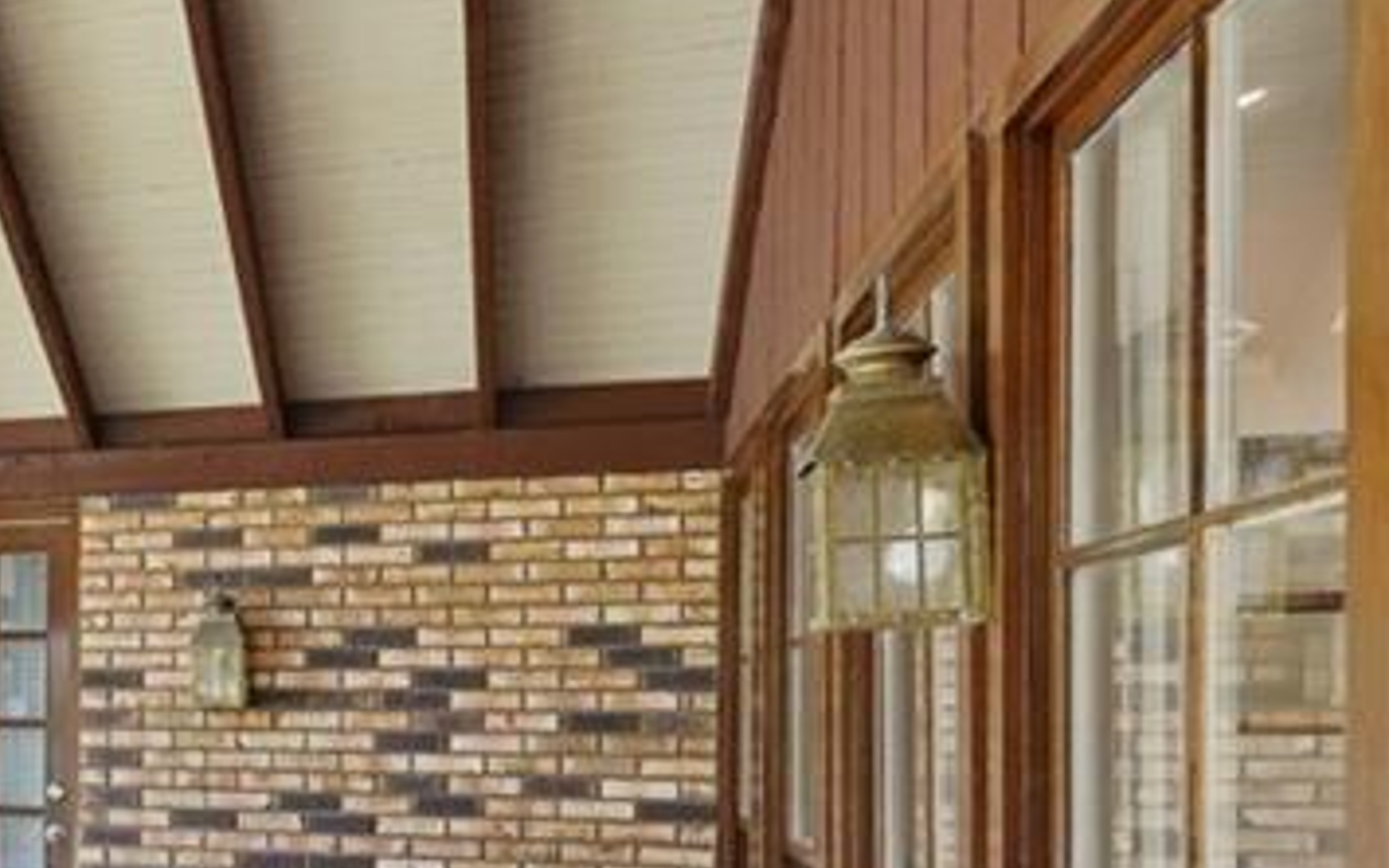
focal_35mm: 50
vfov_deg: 25.5
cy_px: 667
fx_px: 1893
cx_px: -485
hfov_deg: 30.3
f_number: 11
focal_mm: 17
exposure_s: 1/30
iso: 800
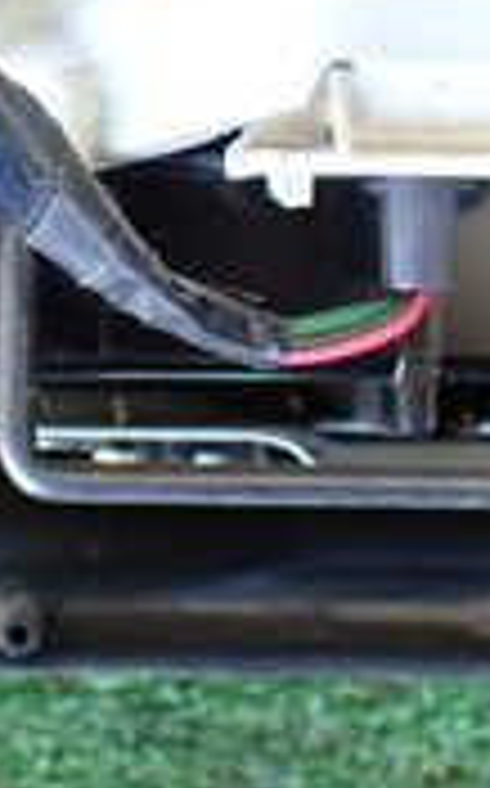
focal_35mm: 109
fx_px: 2335
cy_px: 50
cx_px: 9
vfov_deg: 18.7
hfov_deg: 11.9
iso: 800
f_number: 2.3
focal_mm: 5.4
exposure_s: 1/50
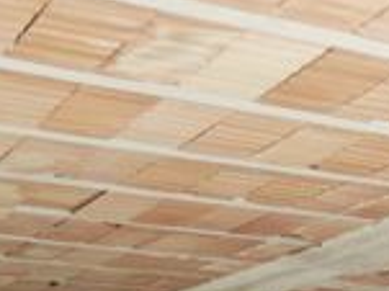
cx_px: 529
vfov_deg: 12.0
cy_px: 554
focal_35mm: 112
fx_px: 1258
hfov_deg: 16.5
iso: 108
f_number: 1.69
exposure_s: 1/100
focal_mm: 6.72
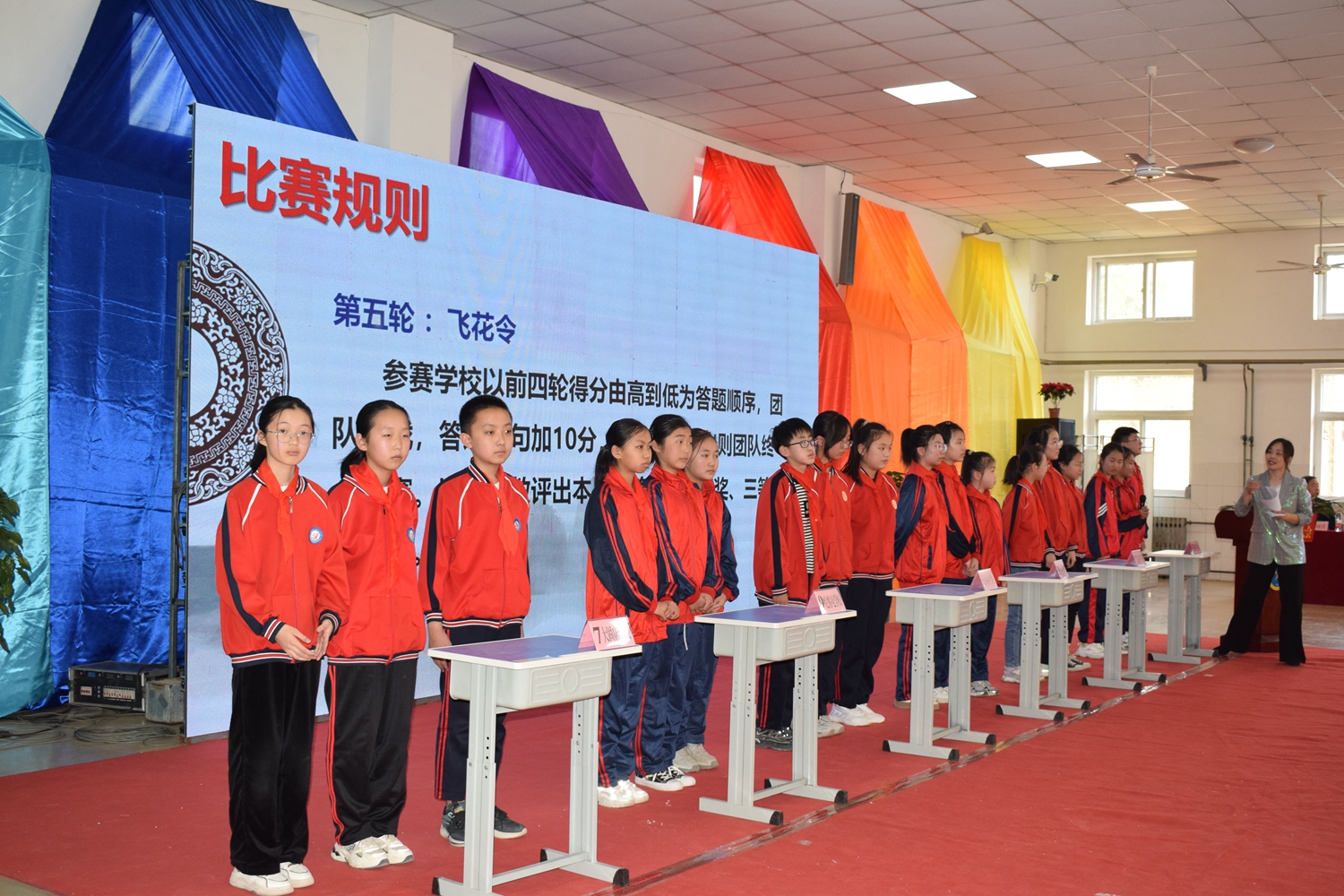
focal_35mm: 39
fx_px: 1456
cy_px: 448
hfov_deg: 49.6
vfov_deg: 34.2
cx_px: 672
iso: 800
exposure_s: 1/125
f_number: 5.6
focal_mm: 26
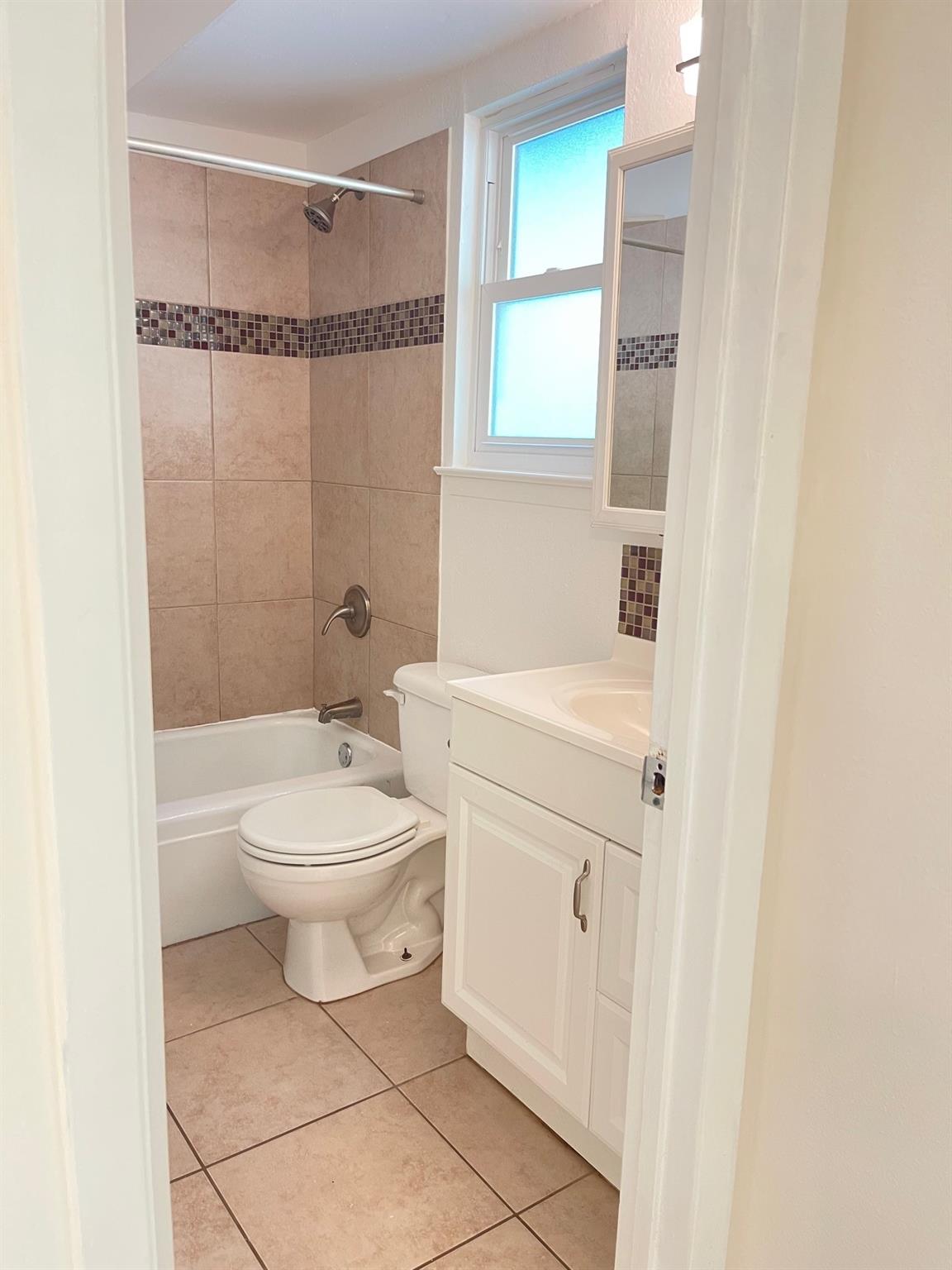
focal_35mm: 26
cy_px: 635
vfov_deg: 67.3
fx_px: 953
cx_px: 476
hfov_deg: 53.1
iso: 250
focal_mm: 5.1
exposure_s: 1/60
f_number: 1.6
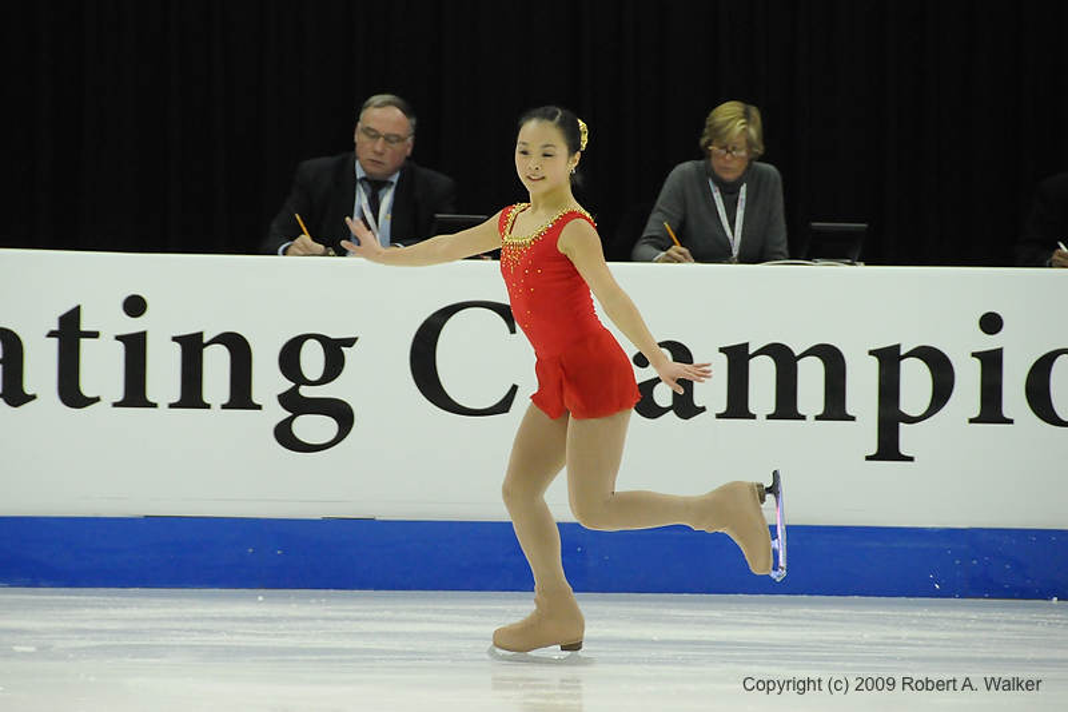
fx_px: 7563
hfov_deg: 8.1
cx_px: 534
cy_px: 356
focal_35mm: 255
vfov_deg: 5.4
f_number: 5.6
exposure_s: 1/640
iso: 3200
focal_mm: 170
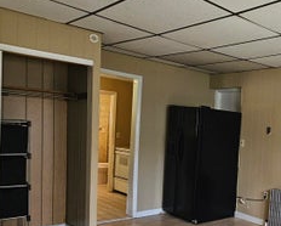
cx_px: 300
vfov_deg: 41.7
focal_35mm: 35
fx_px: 291
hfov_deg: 42.1
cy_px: 151
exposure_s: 1/77
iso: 200
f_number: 2.2
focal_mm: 2.2
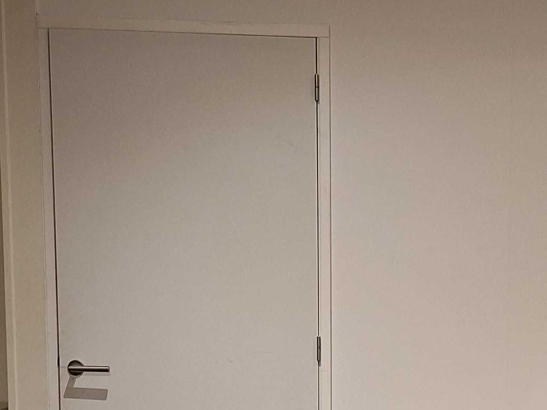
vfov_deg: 18.5
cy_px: 438
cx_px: 470
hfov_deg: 24.7
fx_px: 1217
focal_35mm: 77
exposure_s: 1/33
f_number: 1.8
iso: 400
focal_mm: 5.54
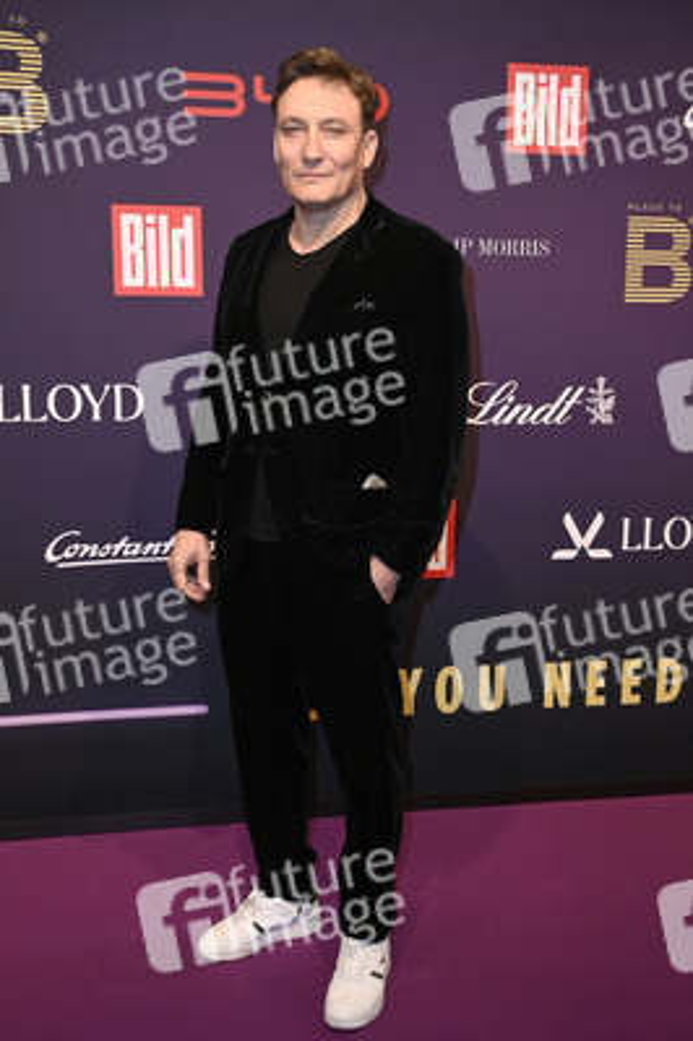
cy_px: 520
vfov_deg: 50.7
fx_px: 1099
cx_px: 346
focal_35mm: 38
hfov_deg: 35.0
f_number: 6.3
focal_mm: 38
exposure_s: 1/250
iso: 500
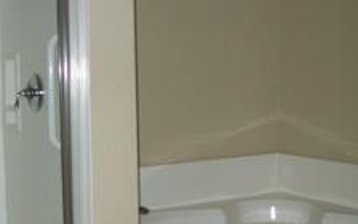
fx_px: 663
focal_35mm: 68
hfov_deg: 30.1
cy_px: 114
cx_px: 139
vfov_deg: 19.1
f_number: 2.7
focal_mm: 6
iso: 64
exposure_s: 1/60
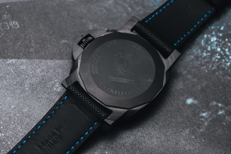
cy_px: 77
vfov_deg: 19.5
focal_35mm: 70
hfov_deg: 28.8
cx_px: 116
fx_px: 449
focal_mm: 70
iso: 250
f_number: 8
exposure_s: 1/160
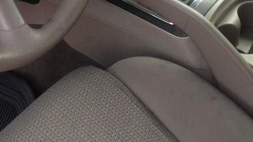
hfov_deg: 22.5
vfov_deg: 12.3
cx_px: 69
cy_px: -63
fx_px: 630
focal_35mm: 94
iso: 50
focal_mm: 4.13
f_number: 2.4
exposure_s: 1/60
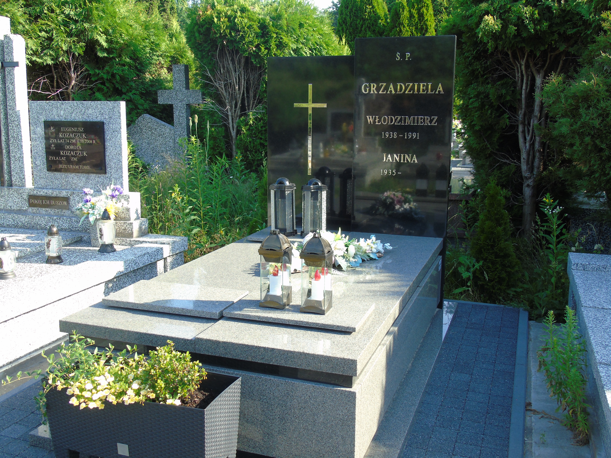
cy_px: 229
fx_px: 600
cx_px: 306
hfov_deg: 54.0
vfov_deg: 41.8
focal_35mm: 34
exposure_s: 1/125
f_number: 3.8
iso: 80
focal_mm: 6.1
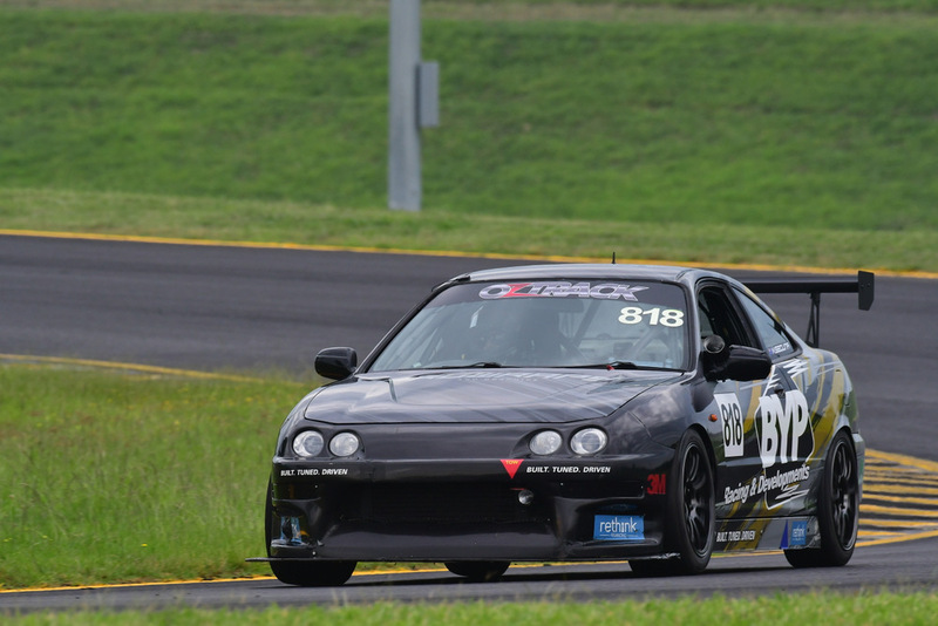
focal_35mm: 630
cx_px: 469
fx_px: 16420
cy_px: 313
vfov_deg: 2.2
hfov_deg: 3.3
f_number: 10
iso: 800
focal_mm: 420
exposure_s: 1/640
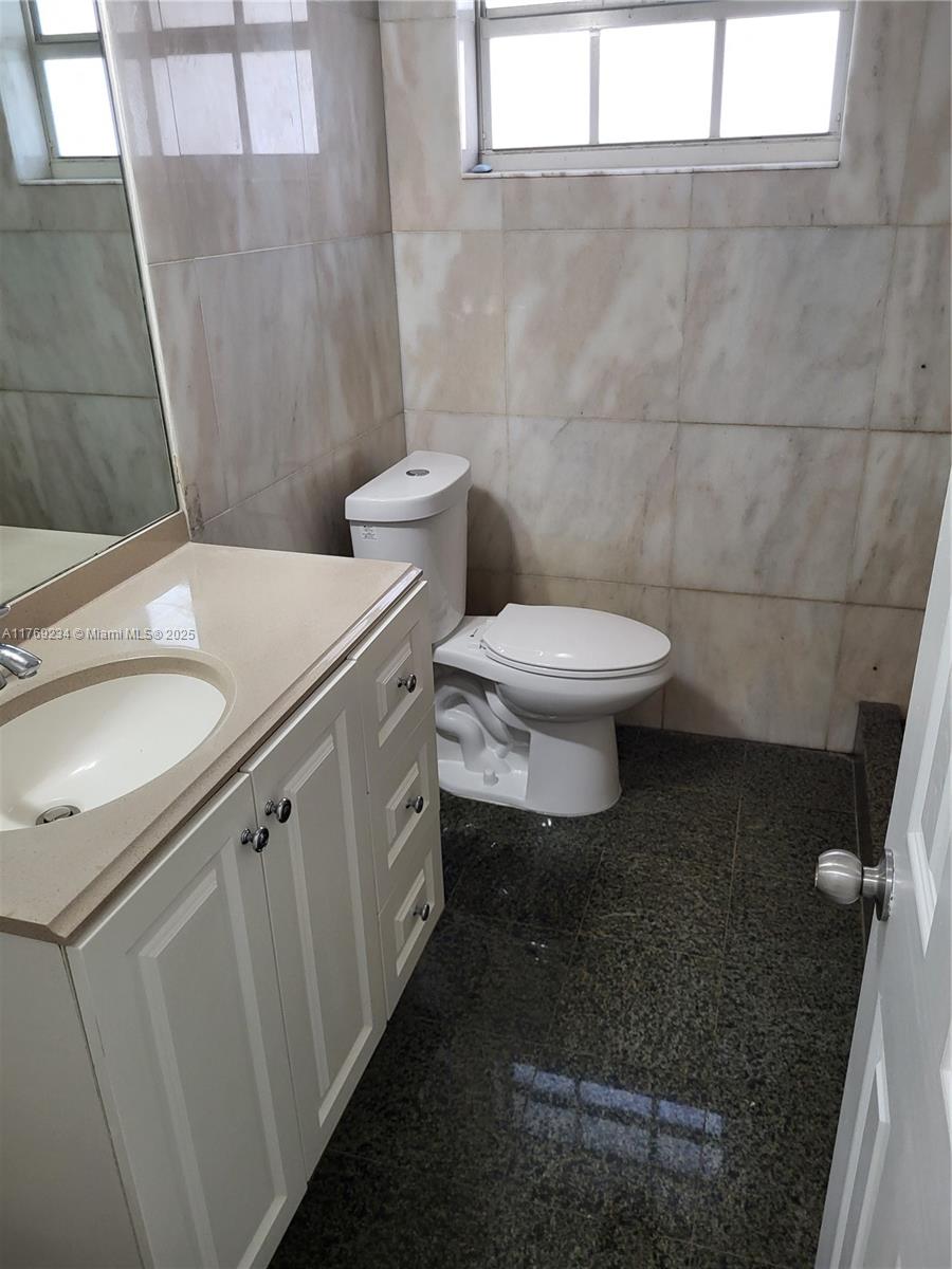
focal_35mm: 26
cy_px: 634
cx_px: 476
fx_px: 953
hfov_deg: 53.1
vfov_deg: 67.3
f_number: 1.8
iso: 200
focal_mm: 5.4
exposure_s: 1/60
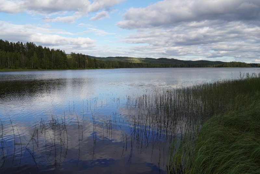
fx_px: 238
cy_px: 87
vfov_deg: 40.0
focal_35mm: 33
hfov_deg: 57.2
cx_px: 130
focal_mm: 22
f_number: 11
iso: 320
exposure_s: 1/320
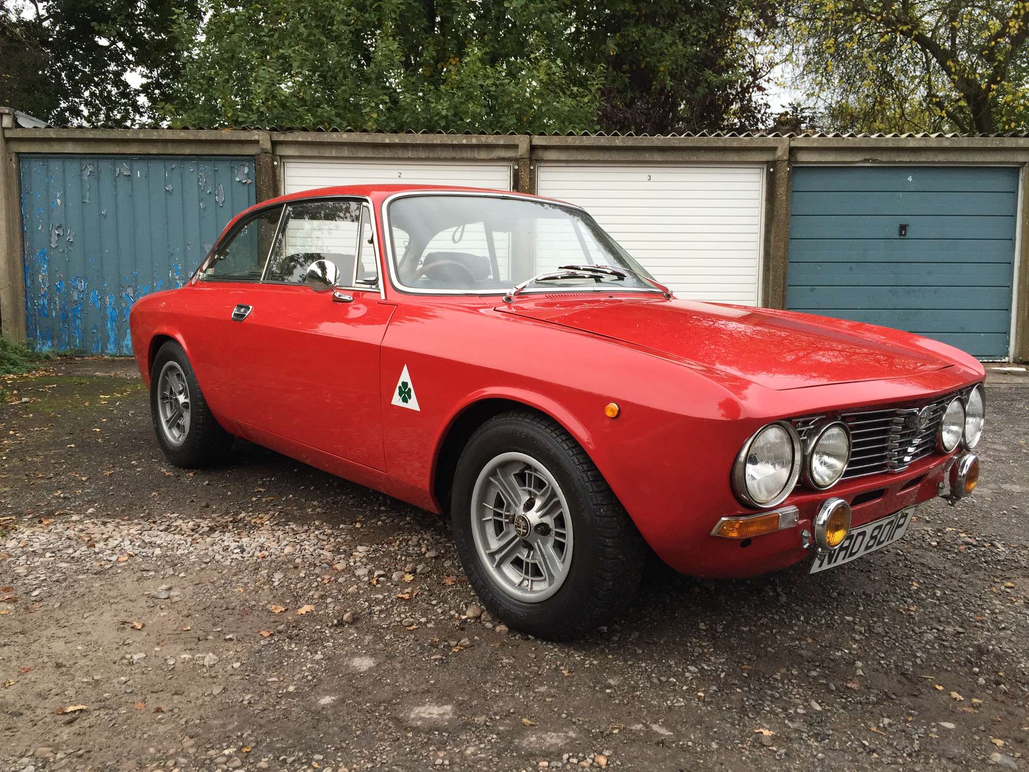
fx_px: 862
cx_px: 514
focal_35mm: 29
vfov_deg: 48.2
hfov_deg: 61.7
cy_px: 386
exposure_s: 1/100
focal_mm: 4.15
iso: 50
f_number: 2.2
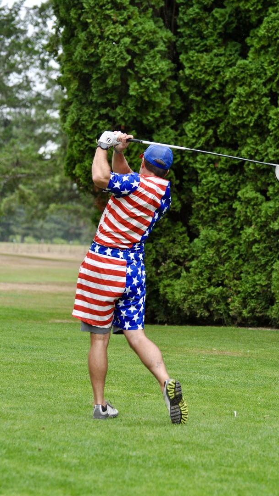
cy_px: 249
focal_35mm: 161
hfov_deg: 7.5
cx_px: 165
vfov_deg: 13.4
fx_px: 2118
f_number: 4.5
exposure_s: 1/1000
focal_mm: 102
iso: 560
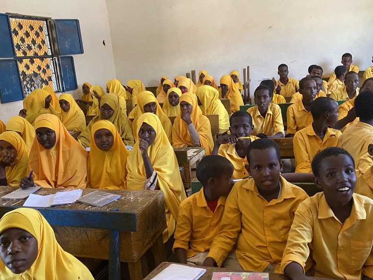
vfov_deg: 41.8
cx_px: 200
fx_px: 366
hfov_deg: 53.9
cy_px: 143
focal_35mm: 34
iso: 250
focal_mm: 4.25
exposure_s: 1/60
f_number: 1.8
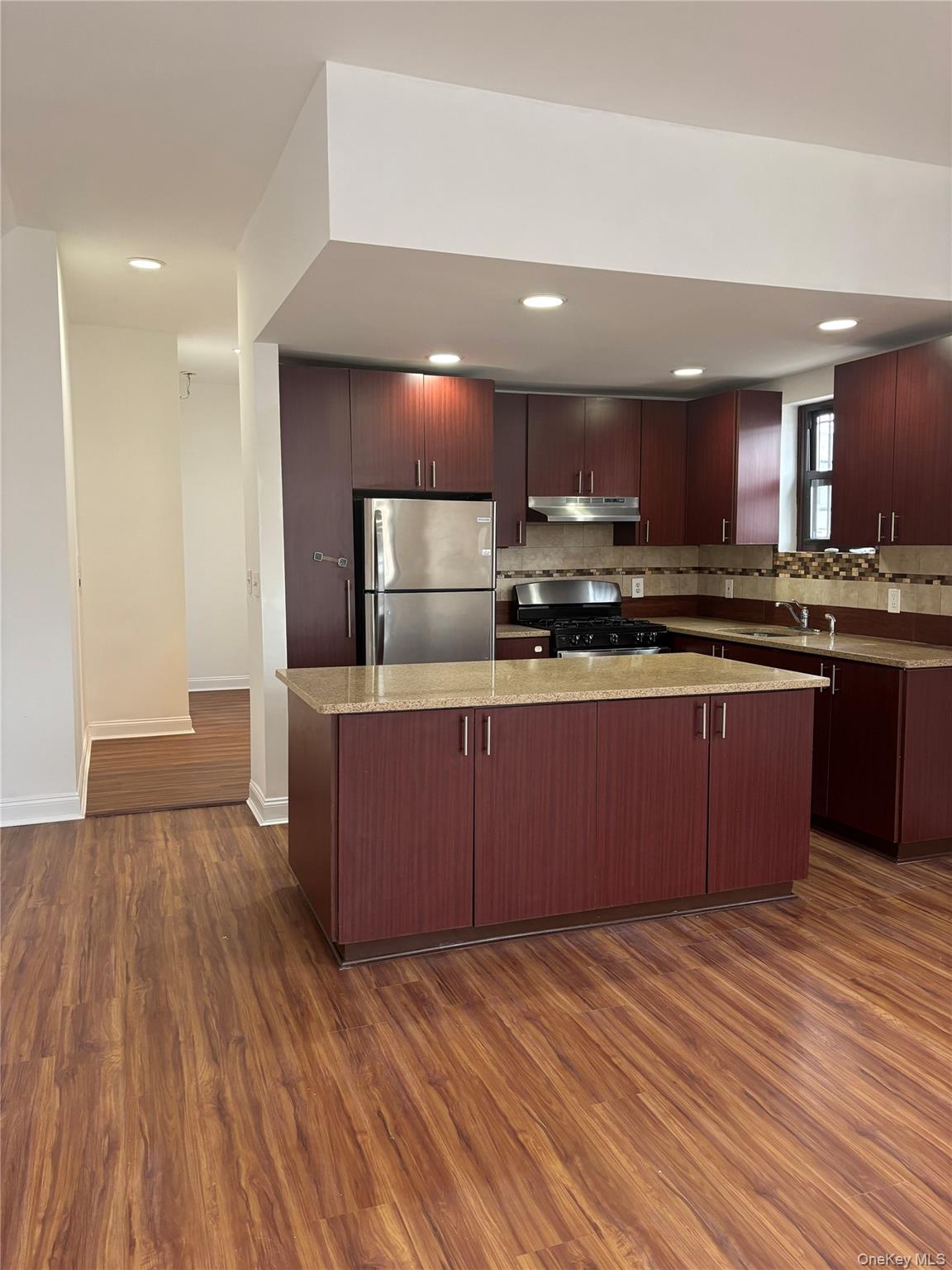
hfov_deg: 53.1
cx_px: 476
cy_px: 635
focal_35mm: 26
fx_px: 953
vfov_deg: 67.3
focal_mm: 5.96
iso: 160
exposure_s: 1/60
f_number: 1.6
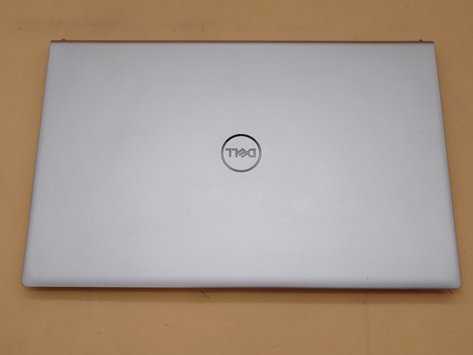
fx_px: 492
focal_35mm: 36
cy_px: 178
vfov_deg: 39.7
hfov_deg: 51.4
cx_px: 236
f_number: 1.8
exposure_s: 1/320
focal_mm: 4.36
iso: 50
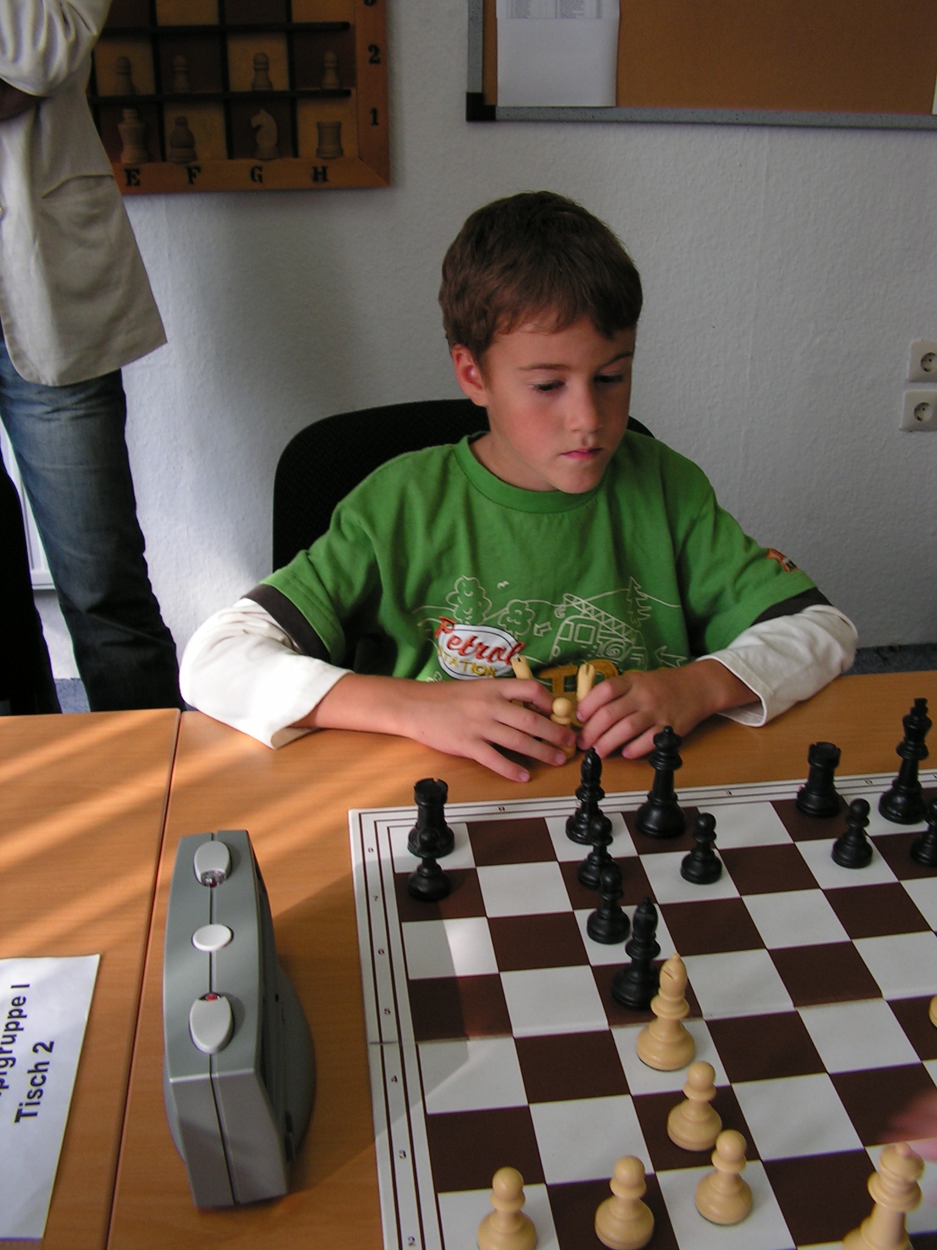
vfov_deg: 51.4
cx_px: 468
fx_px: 1299
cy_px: 625
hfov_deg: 39.7
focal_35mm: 36
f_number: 3.2
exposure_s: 1/60
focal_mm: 6
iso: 64
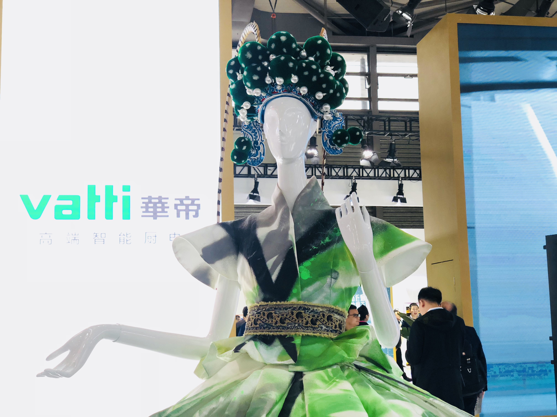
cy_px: 208
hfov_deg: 36.8
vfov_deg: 28.0
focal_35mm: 52
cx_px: 278
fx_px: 837
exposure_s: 1/51
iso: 50
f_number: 2.4
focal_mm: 6
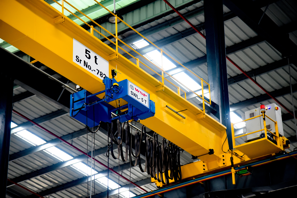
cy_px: 99
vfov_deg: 13.1
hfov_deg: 19.4
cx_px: 148
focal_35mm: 105
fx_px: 867
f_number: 4
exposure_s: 1/200
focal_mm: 105
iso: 1600
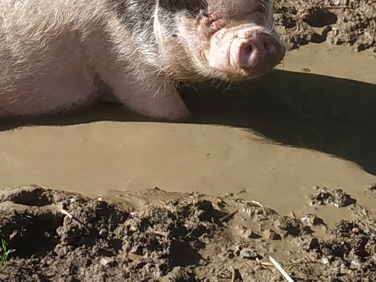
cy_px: 27
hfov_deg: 35.1
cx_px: 116
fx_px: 586
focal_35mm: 54
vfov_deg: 26.1
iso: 100
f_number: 1.9
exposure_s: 1/1074
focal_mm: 3.94
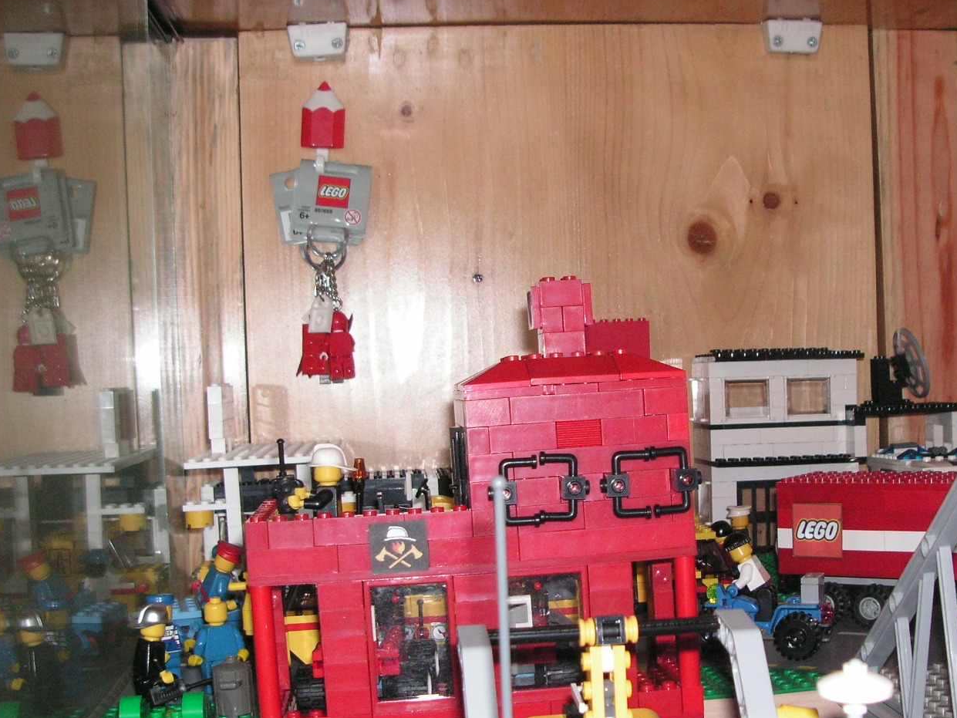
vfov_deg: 29.6
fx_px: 1355
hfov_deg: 38.7
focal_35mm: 49
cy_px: 426
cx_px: 596
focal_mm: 6.3
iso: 160
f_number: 3.3
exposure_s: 1/45
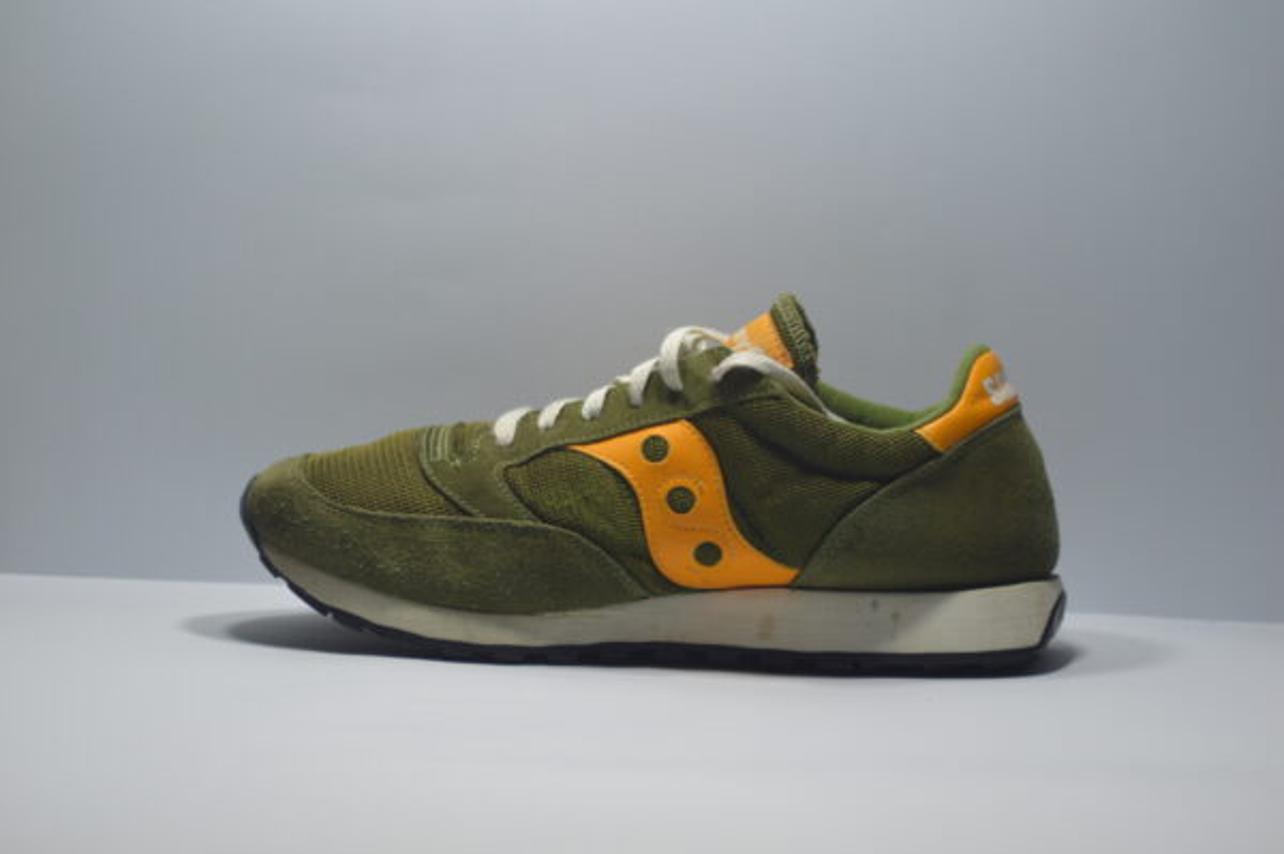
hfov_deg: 10.2
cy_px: 427
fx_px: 7216
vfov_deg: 6.8
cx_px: 642
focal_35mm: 202
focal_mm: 135
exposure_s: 1/125
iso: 450
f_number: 4.2
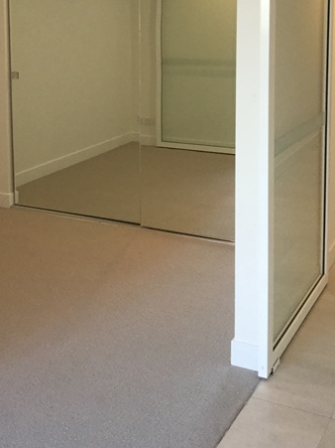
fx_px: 710
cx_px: 89
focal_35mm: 55
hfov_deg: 26.3
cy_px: 83
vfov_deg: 33.8
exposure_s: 1/33
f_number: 2.4
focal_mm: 3.3
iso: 40
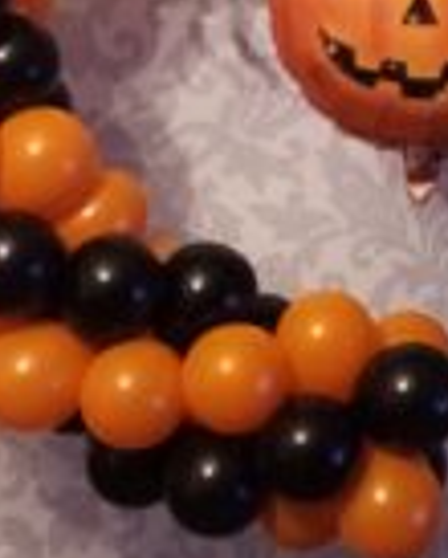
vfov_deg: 23.6
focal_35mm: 80
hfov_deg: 18.8
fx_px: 1323
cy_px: 155
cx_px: 415
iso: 809
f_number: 1.8
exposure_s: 1/20
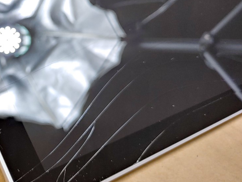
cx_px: 14
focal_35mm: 51
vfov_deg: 28.2
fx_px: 357
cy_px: 48
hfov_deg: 34.8
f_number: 1.8
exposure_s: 1/120
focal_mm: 4.36
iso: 50
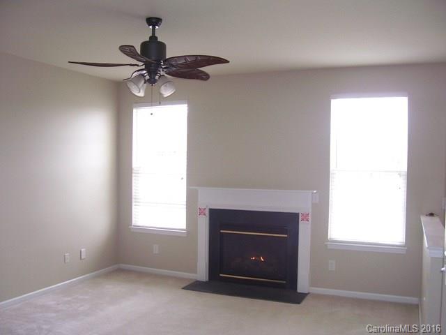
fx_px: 438
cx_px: 223
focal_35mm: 34
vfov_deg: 41.8
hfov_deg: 54.0
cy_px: 168
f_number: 2.7
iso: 125
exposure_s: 1/60
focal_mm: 5.6
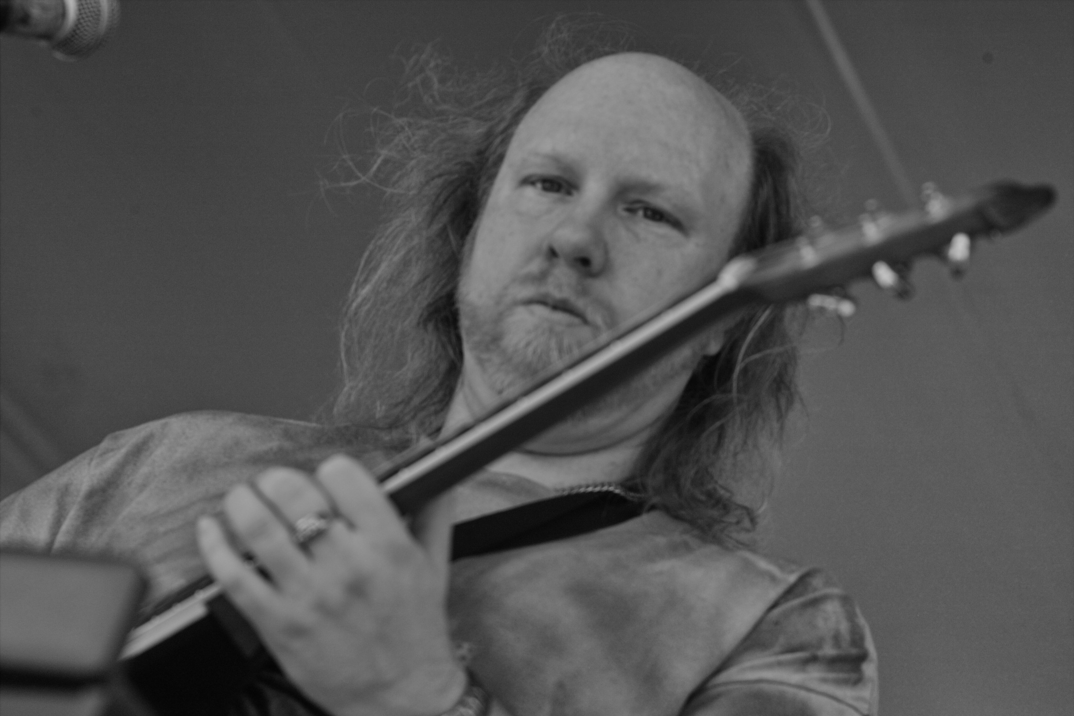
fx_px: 5340
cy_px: 358
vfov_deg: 7.7
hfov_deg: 11.5
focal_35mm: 179
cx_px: 537
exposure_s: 1/180
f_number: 4
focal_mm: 105
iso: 200
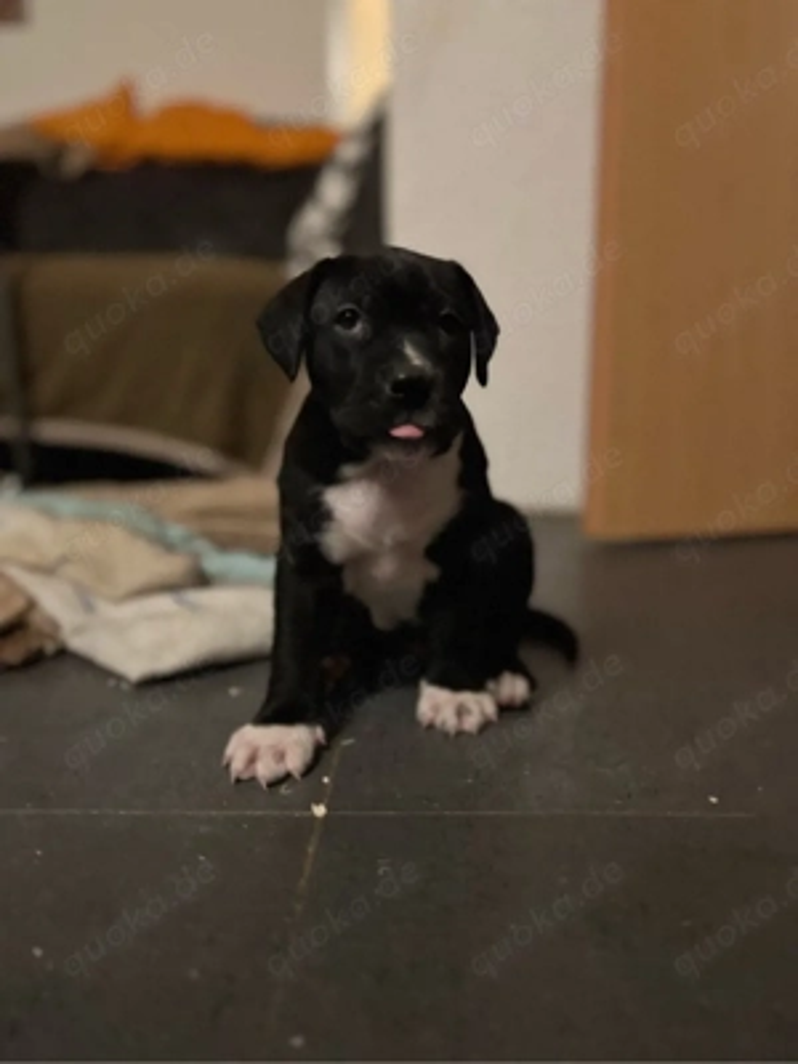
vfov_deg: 67.3
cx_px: 399
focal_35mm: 26
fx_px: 799
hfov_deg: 53.1
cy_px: 532
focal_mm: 5.7
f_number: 1.5
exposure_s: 1/30
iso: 800
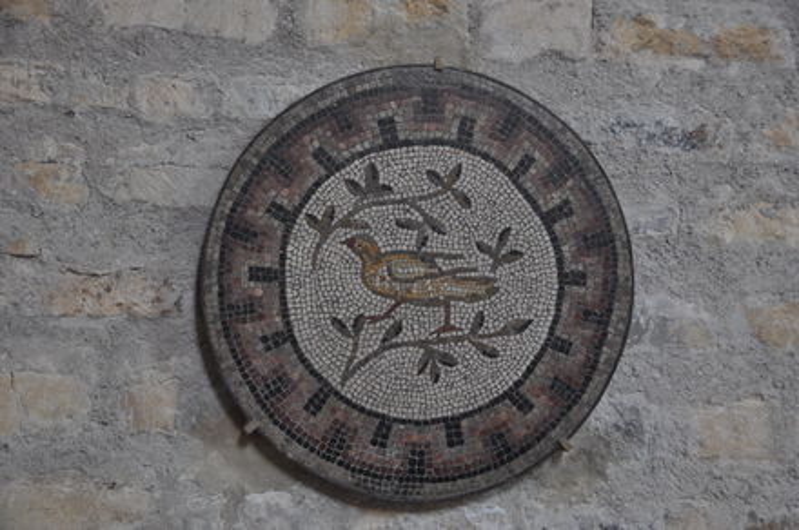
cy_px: 265
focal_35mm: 69
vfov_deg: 19.7
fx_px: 1529
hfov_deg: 29.3
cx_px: 400
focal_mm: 46
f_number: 4.5
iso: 500
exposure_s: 1/25
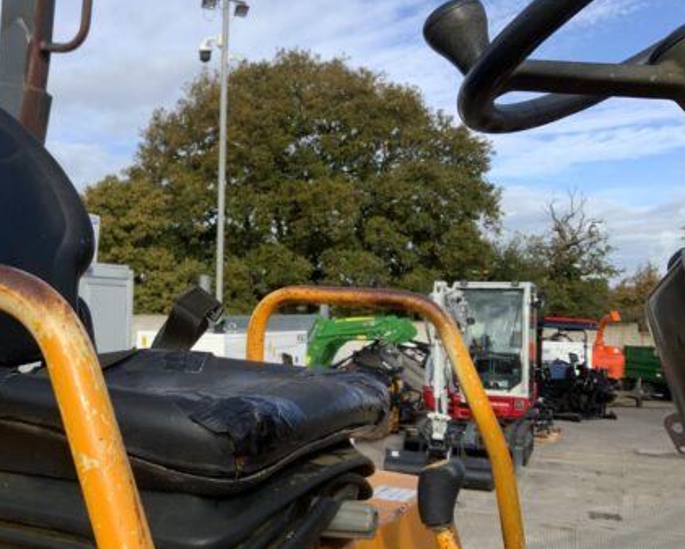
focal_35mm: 43
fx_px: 872
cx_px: 179
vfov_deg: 34.9
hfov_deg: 41.7
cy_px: 282
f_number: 1.8
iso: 16
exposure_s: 1/1342
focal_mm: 3
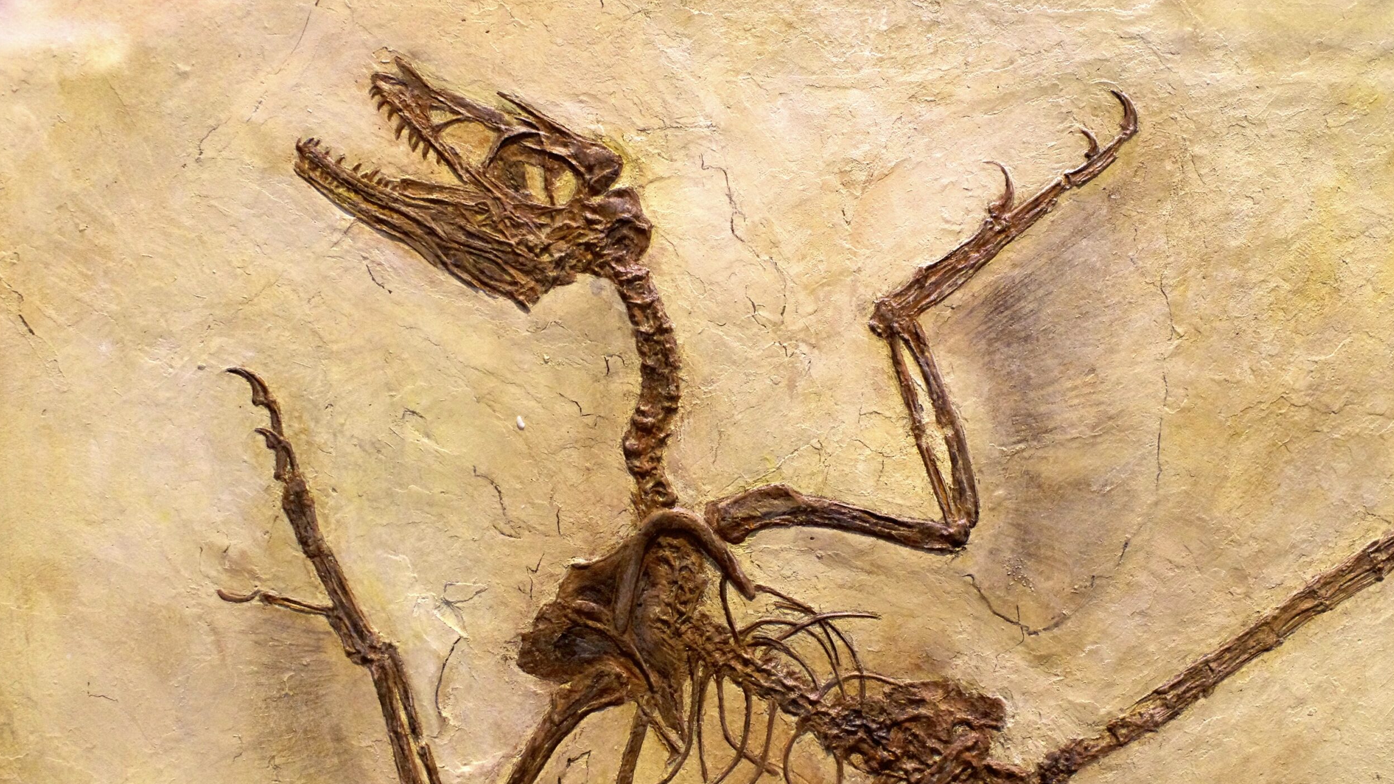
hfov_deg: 37.2
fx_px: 2070
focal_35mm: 56
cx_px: 685
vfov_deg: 21.4
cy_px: 440
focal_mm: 35
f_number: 4.5
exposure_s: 1/20
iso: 1600
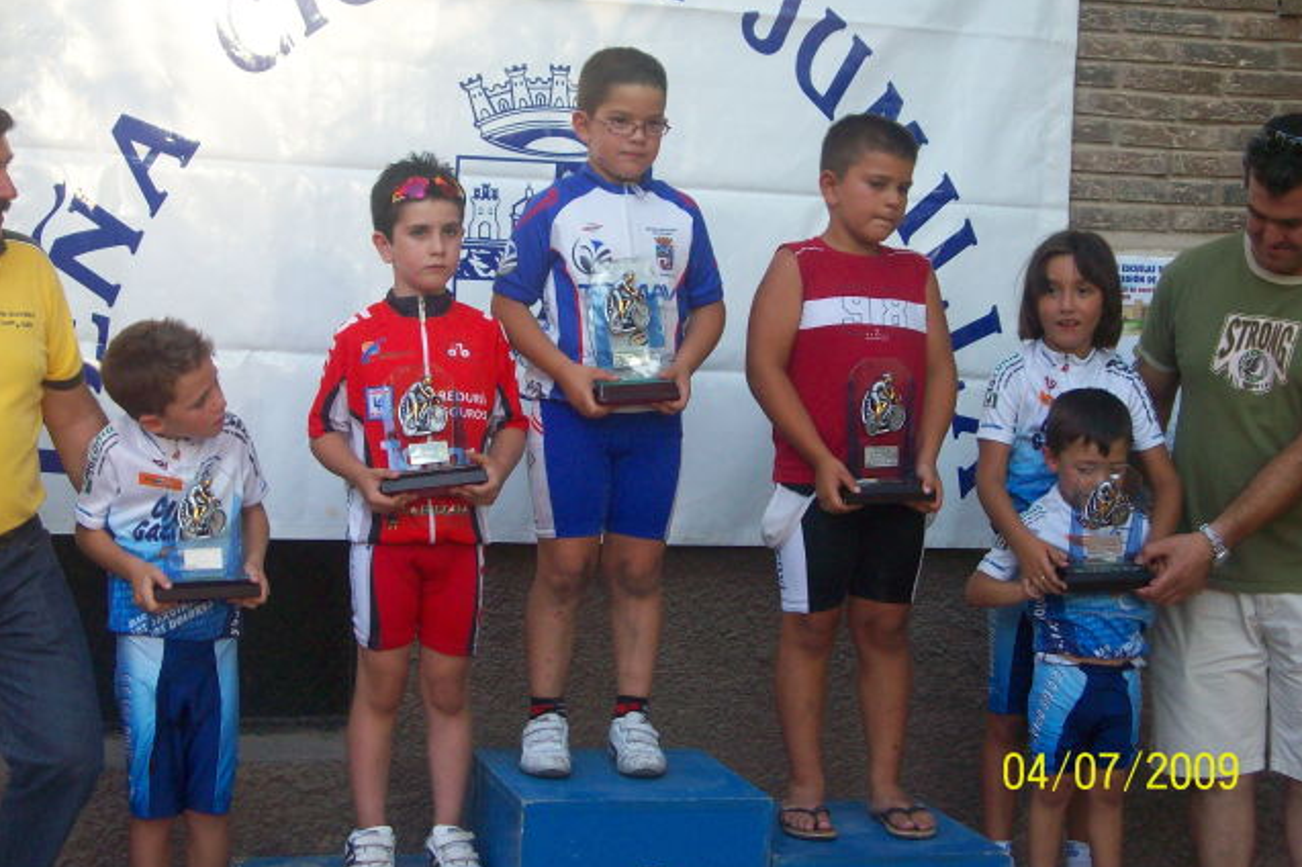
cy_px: 399
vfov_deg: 19.7
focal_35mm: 69
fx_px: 2494
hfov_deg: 29.3
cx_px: 652
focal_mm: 11
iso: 160
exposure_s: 1/128
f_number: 4.1
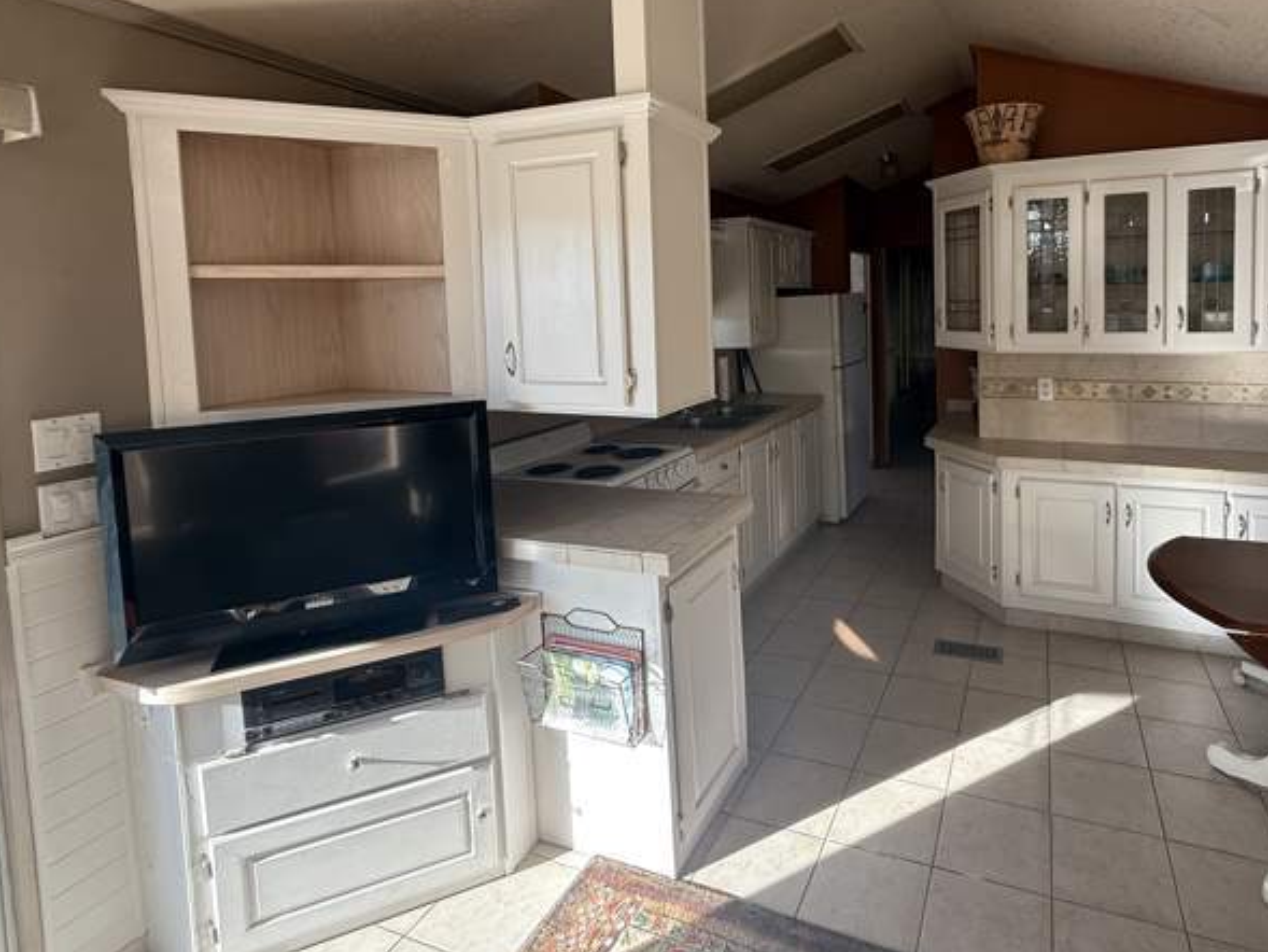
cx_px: 797
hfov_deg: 83.0
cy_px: 342
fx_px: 696
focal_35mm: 19
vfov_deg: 67.4
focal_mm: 2.22
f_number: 2.2
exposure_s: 1/99
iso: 100
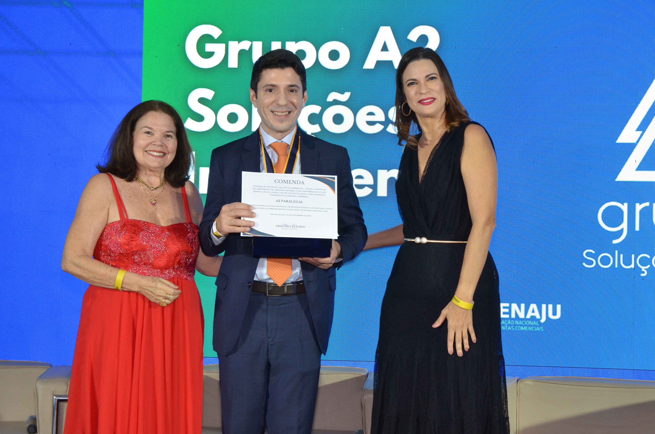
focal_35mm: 69
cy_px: 217
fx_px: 1253
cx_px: 328
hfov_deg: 29.3
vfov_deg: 19.6
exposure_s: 1/60
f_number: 8
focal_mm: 46
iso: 1250
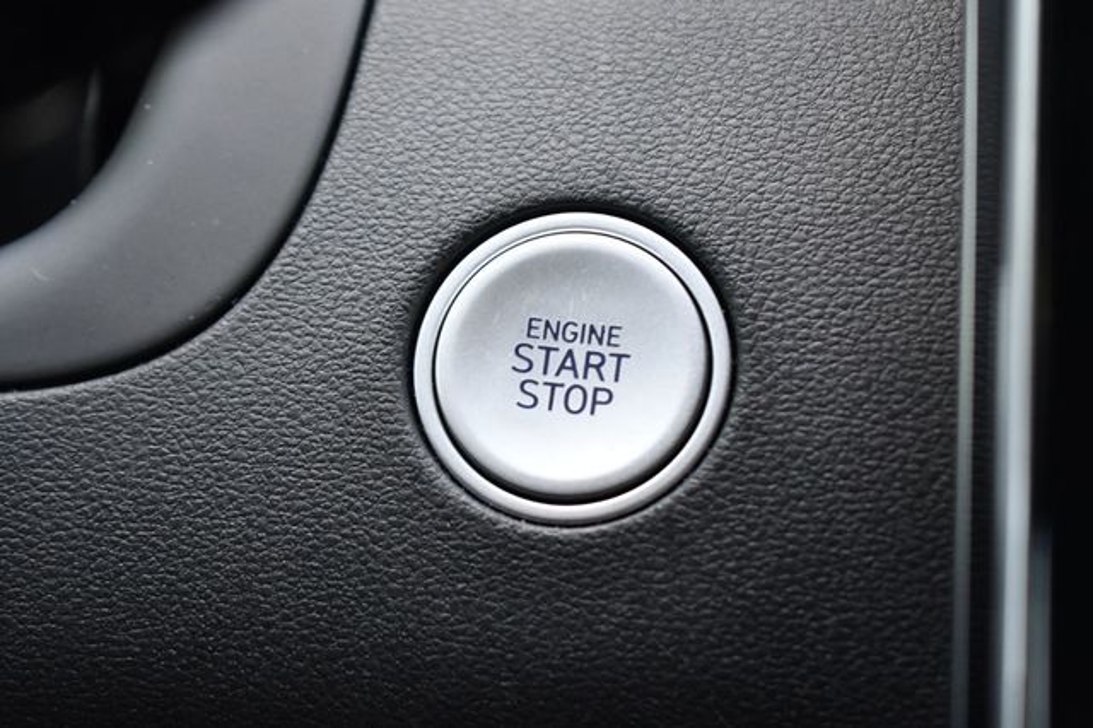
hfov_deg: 24.8
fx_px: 2488
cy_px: 364
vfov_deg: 16.6
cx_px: 546
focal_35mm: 82
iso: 1600
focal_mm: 55
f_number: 5.6
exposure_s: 1/125
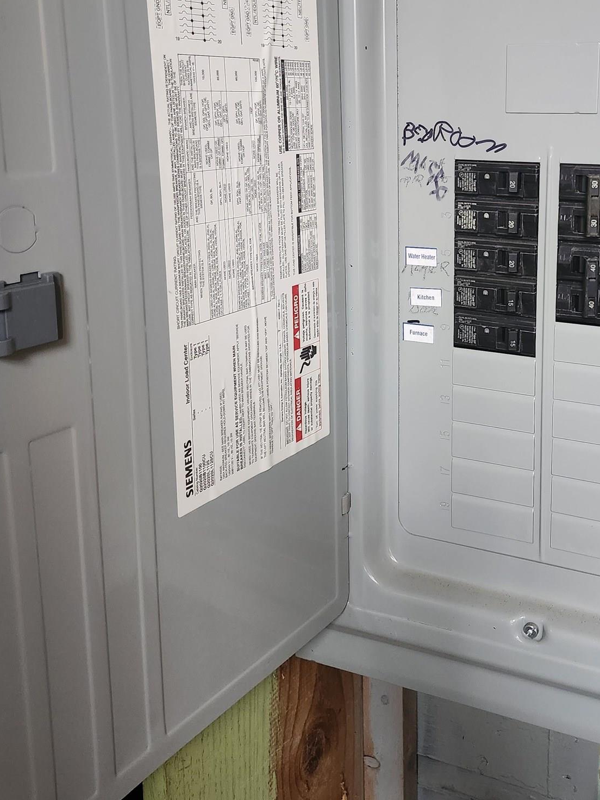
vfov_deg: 50.0
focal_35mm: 36
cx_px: 458
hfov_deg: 38.5
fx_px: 832
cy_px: 239
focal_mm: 5.54
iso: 800
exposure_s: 1/60
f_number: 1.8
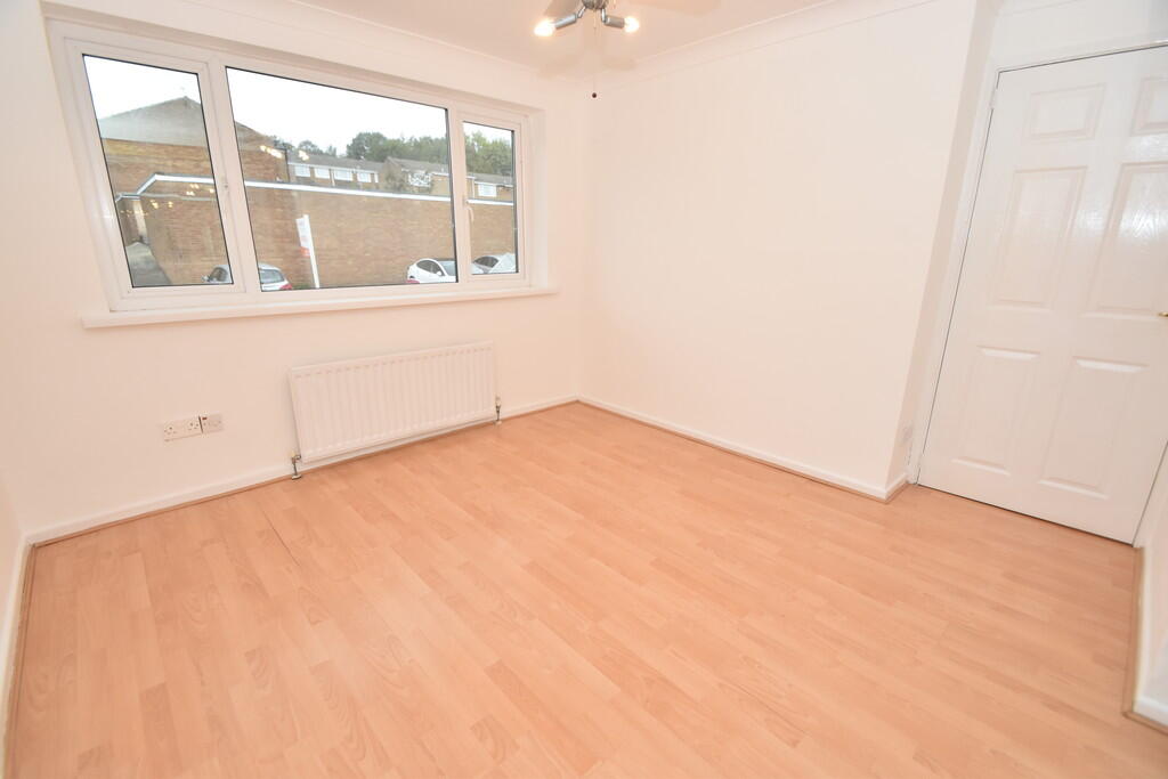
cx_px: 584
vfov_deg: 77.3
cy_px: 390
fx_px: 487
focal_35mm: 15
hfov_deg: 100.4
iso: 800
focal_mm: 10
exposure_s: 1/125
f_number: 5.6
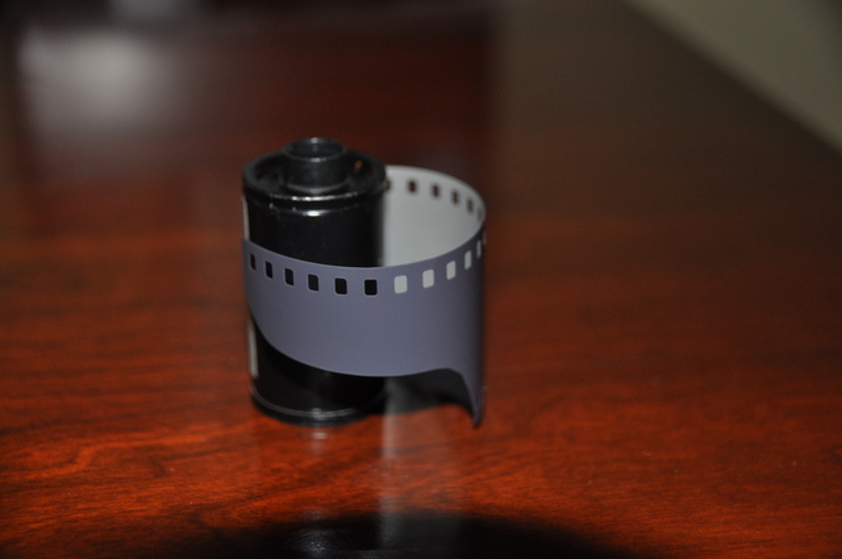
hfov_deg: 26.0
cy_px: 280
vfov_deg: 17.4
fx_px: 1822
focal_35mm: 78
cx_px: 421
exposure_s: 1/60
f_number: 4.8
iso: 560
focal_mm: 52
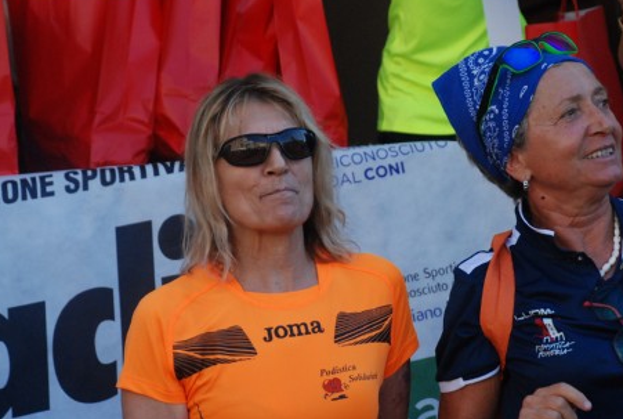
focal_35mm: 170
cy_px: 261
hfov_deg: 12.1
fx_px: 2943
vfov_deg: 8.1
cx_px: 334
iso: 1000
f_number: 5.6
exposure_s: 1/800
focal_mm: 85
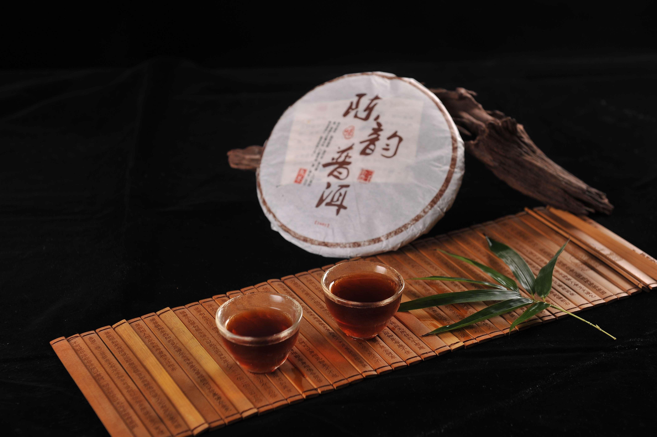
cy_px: 218
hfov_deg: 28.9
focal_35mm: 70
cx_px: 328
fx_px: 1277
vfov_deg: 19.4
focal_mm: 70
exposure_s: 1/125
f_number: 5.6
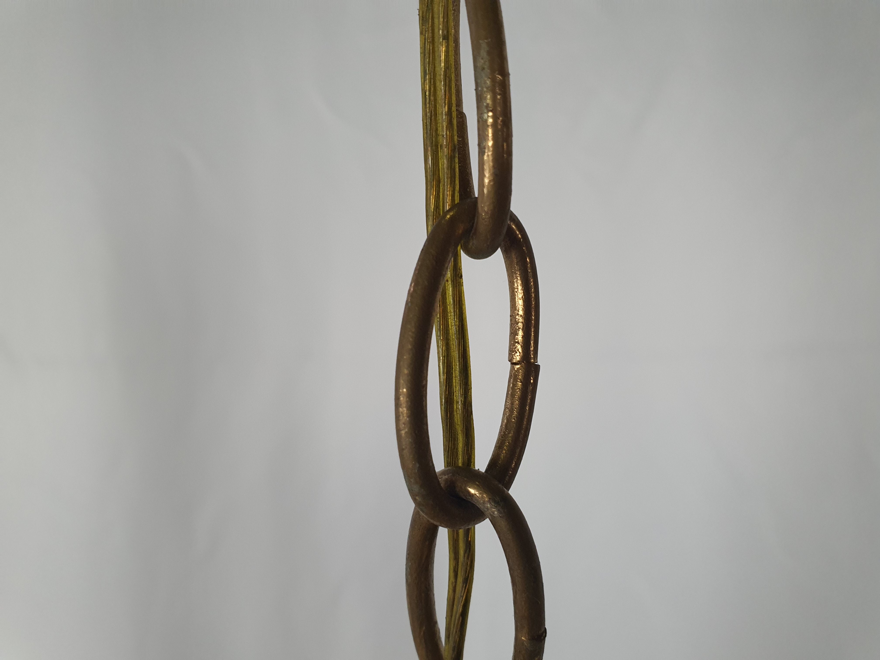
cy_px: 330
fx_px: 661
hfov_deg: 67.3
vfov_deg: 53.1
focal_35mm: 26
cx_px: 440
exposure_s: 1/100
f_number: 2.4
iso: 200
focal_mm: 4.3
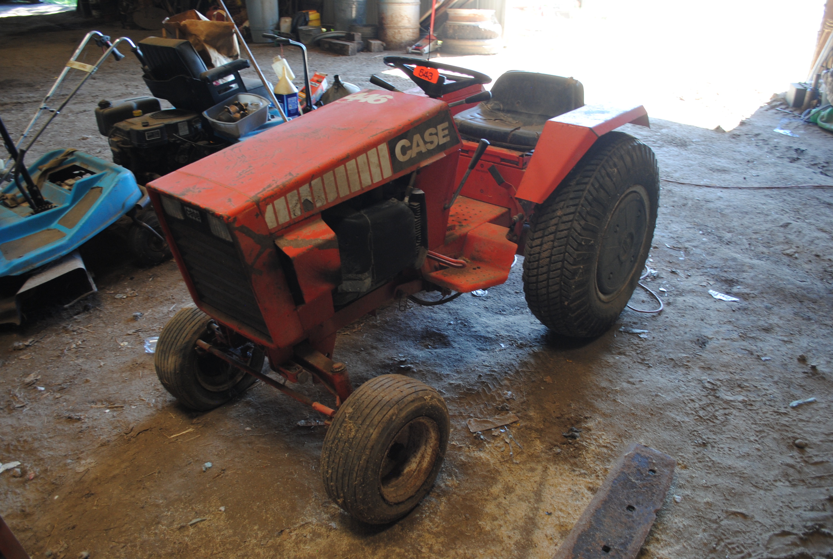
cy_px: 280
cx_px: 416
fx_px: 626
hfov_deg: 67.3
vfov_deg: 48.1
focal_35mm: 27
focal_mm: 18
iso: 250
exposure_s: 1/30
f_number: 3.5
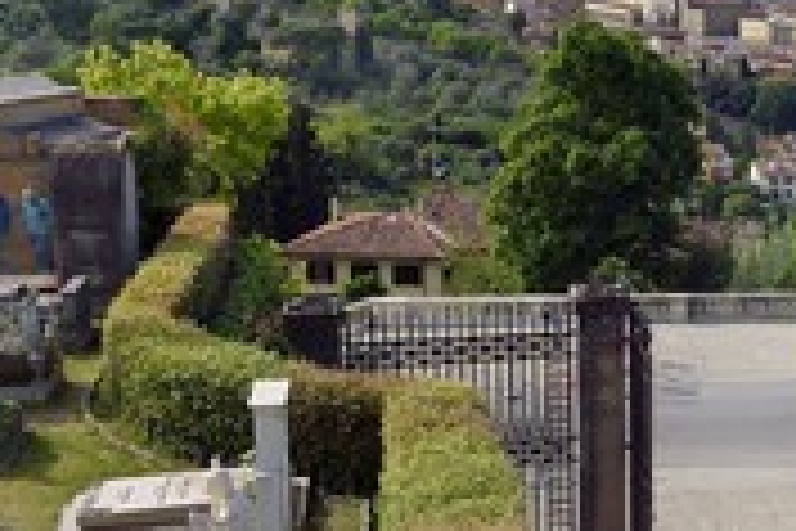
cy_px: 184
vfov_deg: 17.9
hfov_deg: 25.4
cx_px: 787
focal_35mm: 76
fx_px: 1680
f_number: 11
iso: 200
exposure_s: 1/250
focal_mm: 32
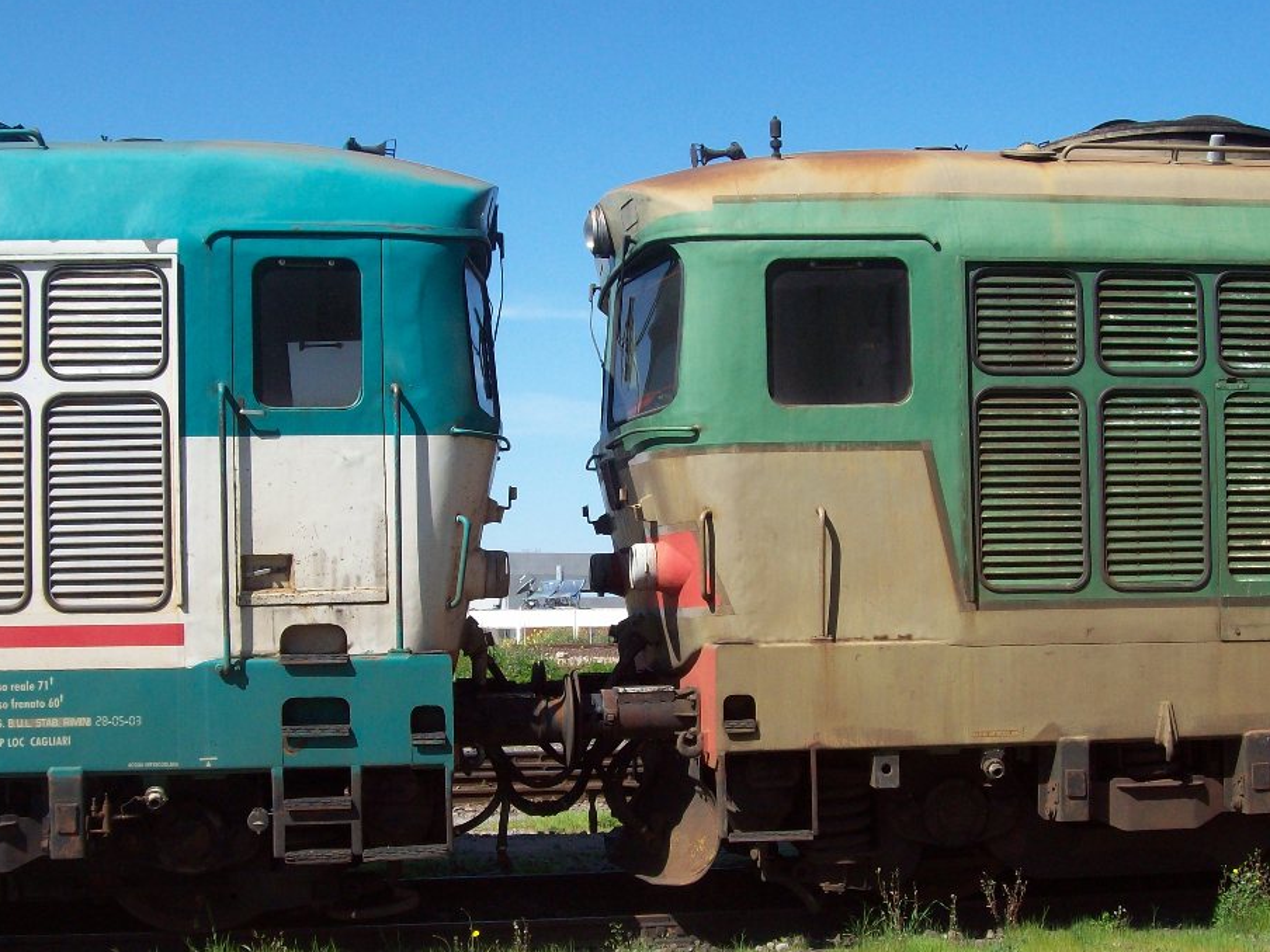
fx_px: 1871
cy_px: 525
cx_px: 555
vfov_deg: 28.5
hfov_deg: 37.4
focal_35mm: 51
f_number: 5.4
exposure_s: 1/398
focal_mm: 7.6
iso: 80
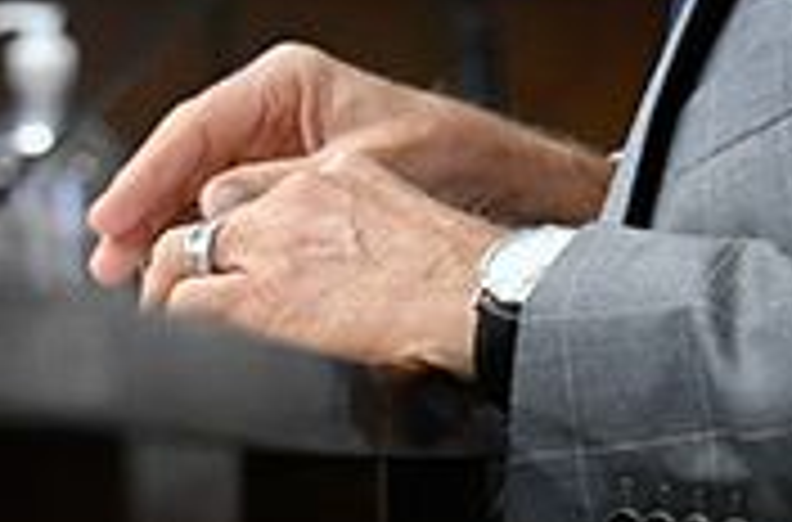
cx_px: -266
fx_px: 11268
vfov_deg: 2.6
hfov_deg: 4.0
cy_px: -504
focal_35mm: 514
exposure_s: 1/160
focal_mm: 70
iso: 2500
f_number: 2.8
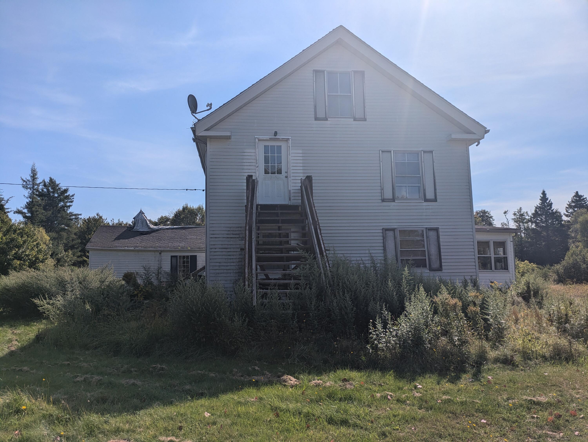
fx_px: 425
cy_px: 221
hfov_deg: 69.4
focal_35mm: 25
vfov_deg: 54.9
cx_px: 294
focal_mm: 5.43
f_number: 1.89
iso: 52
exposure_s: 1/4184
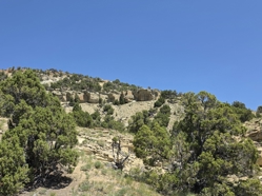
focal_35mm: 37
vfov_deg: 38.4
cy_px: 116
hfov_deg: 49.9
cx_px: 105
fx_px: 280
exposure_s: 1/5153
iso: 80
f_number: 1.7
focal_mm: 6.3
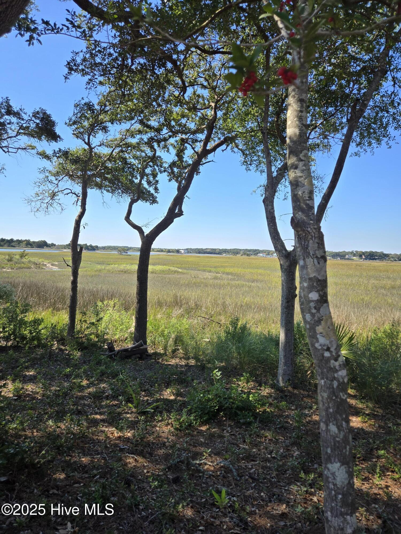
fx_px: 355
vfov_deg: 73.9
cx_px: 200
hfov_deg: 58.9
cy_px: 267
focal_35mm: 23
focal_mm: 5.4
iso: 25
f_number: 1.8
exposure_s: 1/1126
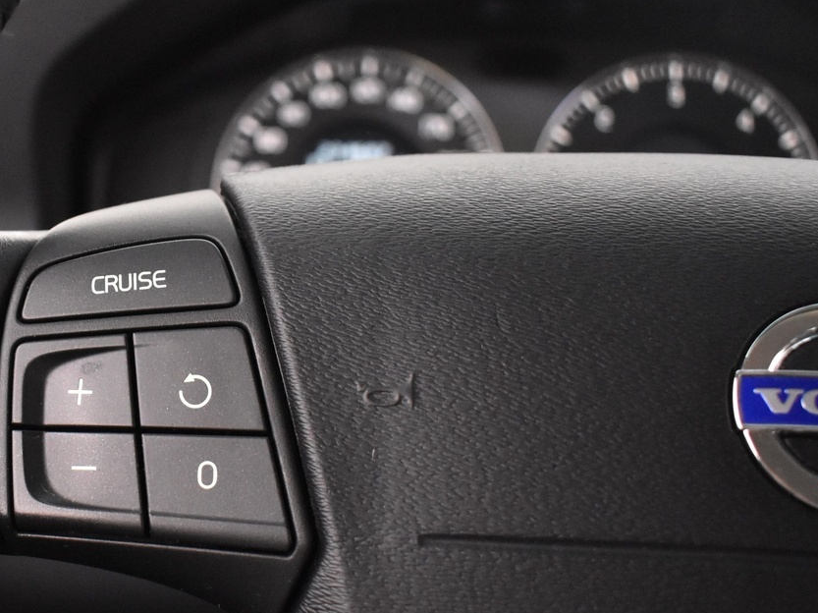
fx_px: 1392
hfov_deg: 31.6
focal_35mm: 59
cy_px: 380
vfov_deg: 24.8
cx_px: 128
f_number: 3.8
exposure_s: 1/30
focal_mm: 21
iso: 3200
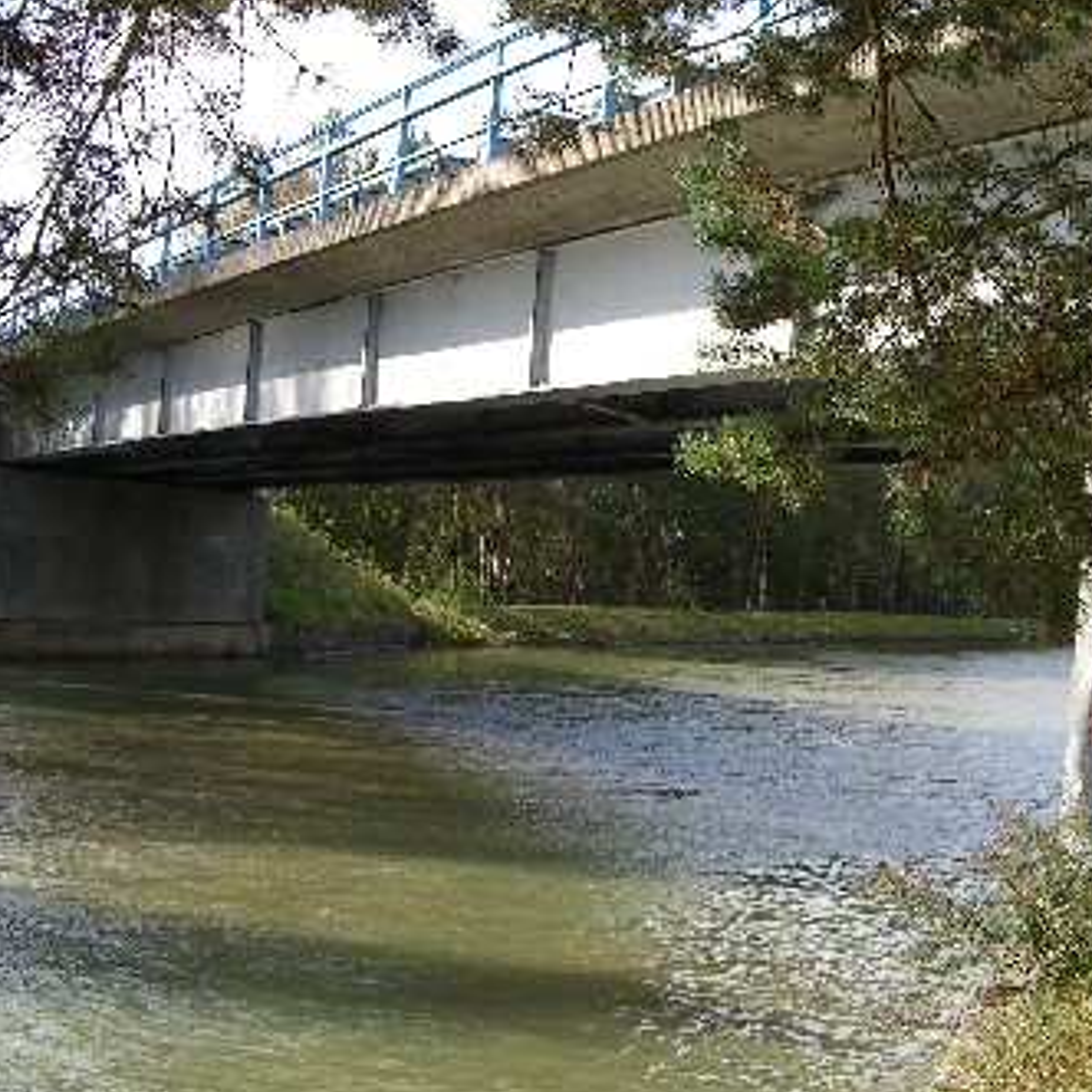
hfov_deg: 29.1
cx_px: 574
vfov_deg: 29.0
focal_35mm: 59
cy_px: 465
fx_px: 2106
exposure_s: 1/250
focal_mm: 7.9
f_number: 4
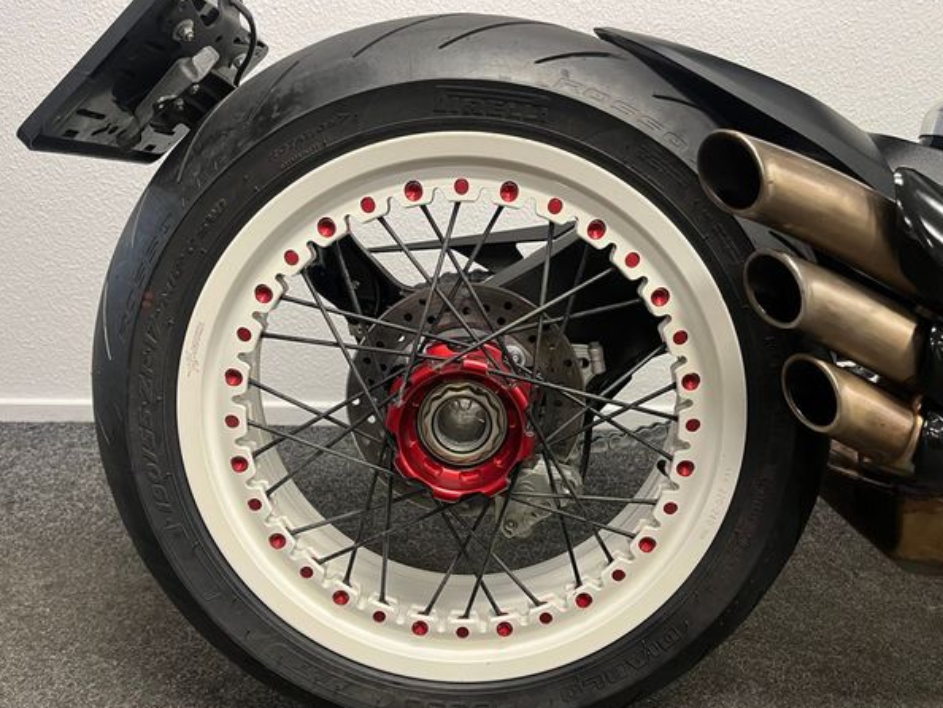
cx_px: 484
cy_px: 375
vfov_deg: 49.8
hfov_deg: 63.4
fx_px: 763
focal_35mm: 28
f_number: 1.6
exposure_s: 1/50
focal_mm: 5.1
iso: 160
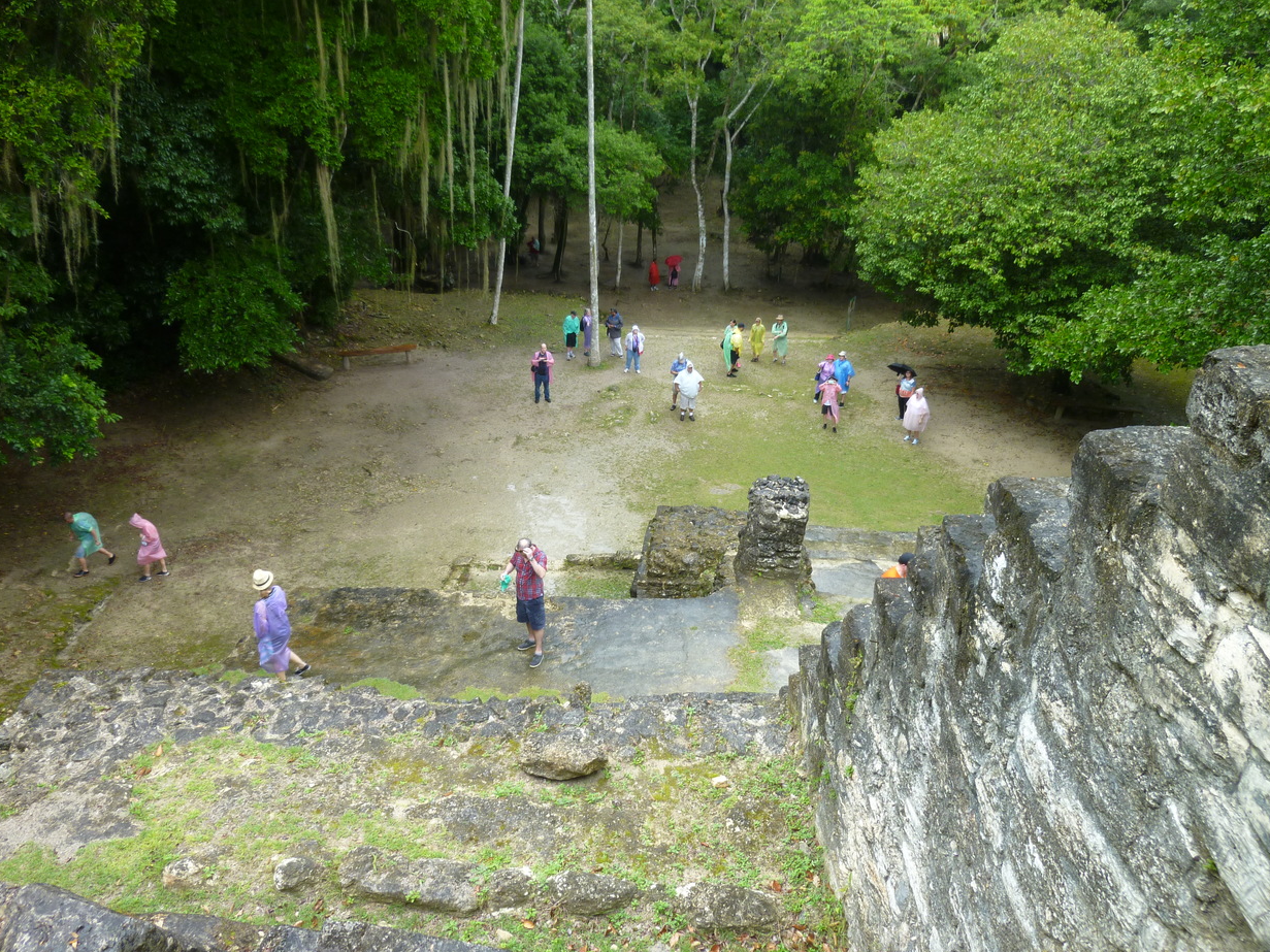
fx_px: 954
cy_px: 461
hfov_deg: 67.3
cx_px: 615
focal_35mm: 26
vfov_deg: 53.0
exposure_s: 1/100
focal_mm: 4.5
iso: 80
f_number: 3.3
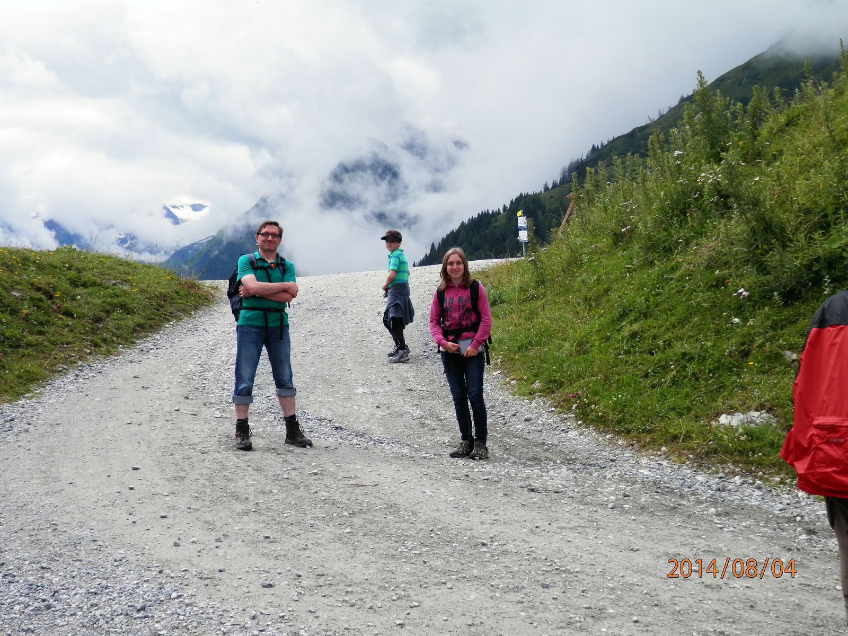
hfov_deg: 35.5
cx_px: 424
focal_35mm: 54
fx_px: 1323
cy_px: 318
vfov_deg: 27.0
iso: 80
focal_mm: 9.8
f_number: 4.1
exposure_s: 1/640
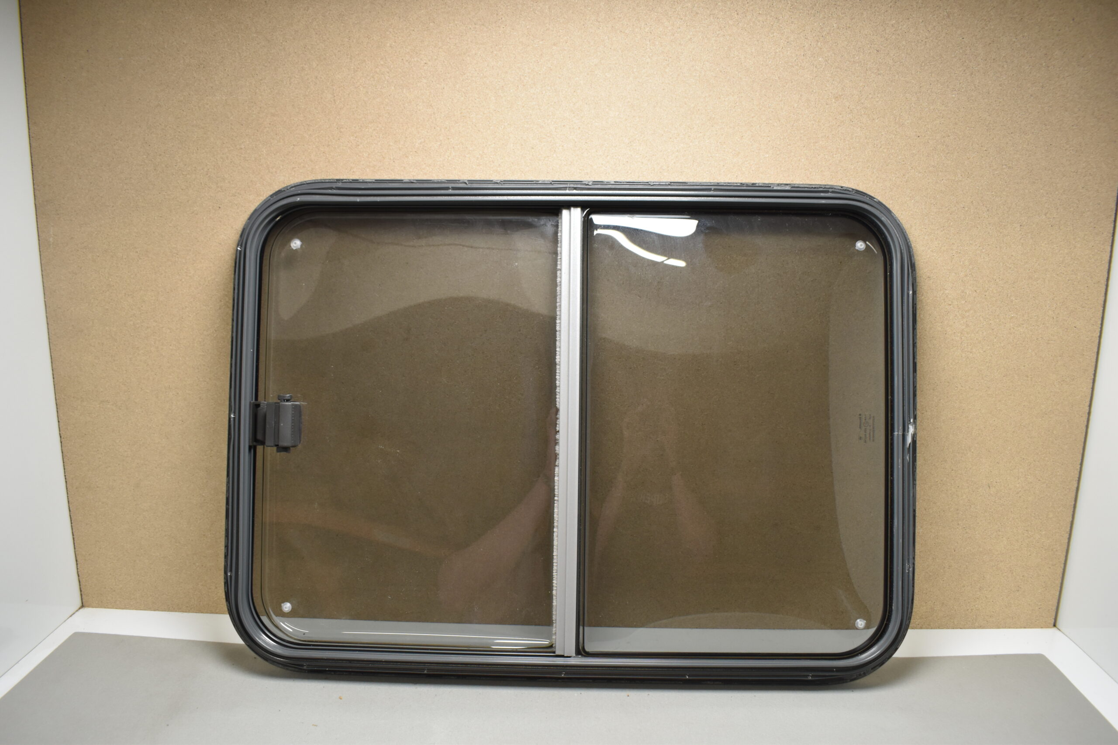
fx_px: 838
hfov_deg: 67.4
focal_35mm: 27
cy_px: 372
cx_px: 559
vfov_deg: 47.9
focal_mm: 18
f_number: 5.6
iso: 560
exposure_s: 1/60
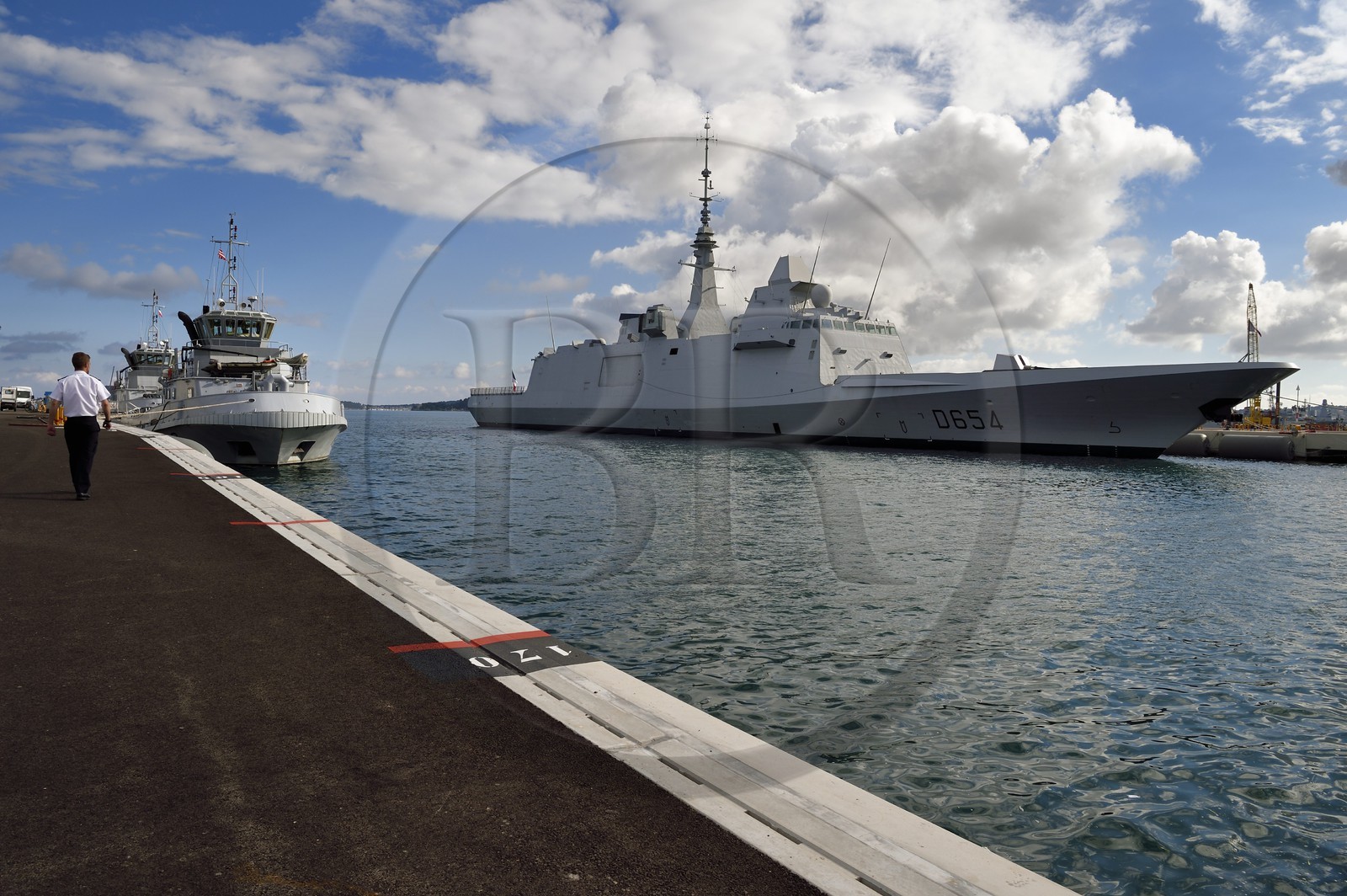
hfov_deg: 73.8
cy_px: 448
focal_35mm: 24
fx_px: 897
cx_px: 674
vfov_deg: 53.1
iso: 200
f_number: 14
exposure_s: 1/250
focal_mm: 24
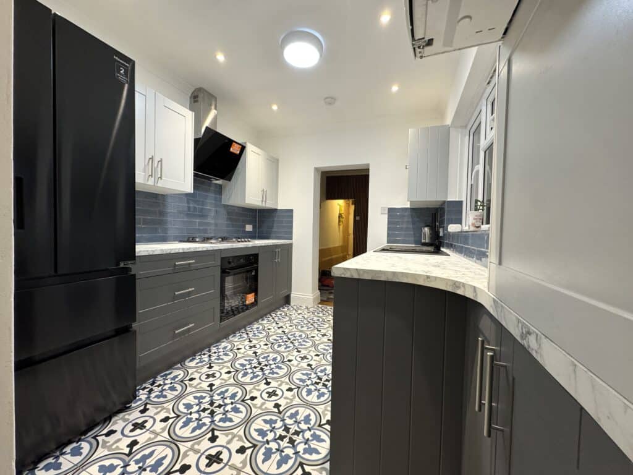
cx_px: 316
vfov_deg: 85.7
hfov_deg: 102.1
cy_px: 238
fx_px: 256
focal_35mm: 14
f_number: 2.2
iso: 320
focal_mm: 2.22
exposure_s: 1/100
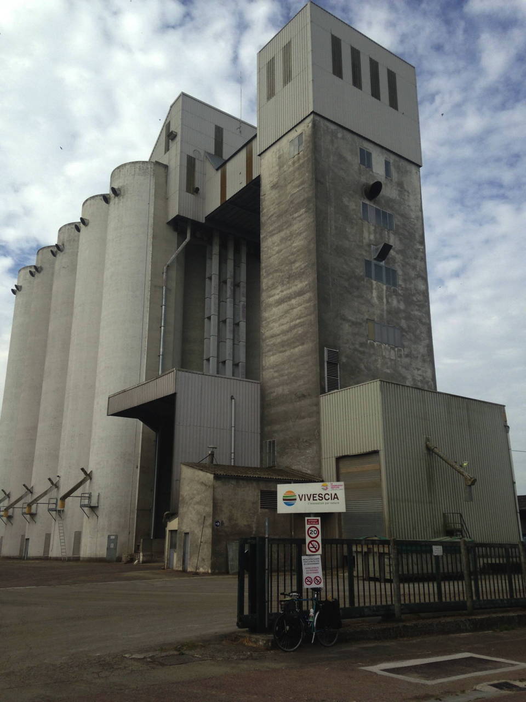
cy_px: 351
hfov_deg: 42.9
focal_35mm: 33
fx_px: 669
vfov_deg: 55.4
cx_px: 263
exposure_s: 1/1323
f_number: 2.4
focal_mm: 4.12
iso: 50
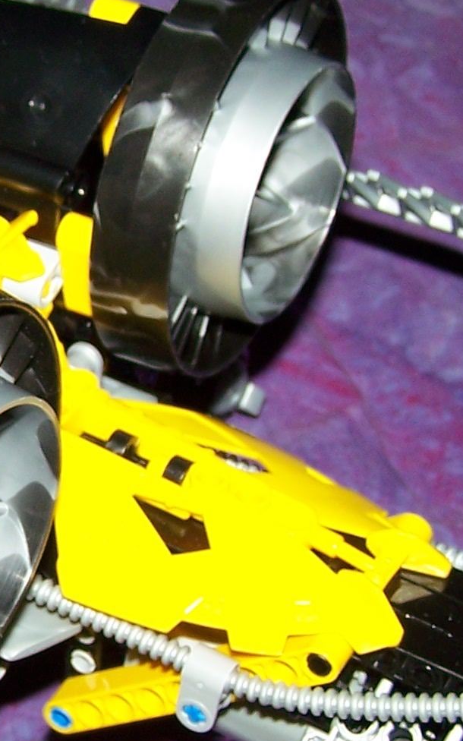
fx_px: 2362
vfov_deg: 17.8
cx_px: -134
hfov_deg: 10.9
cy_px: 418
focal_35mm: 117
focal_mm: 6.3
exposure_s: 1/60
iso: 80
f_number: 2.8
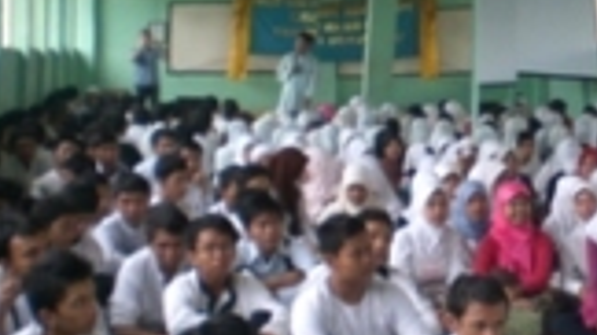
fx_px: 1614
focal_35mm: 102
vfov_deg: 11.9
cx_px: 545
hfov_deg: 20.5
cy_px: 147
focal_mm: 6.3
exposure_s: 1/100
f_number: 3.1
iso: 200
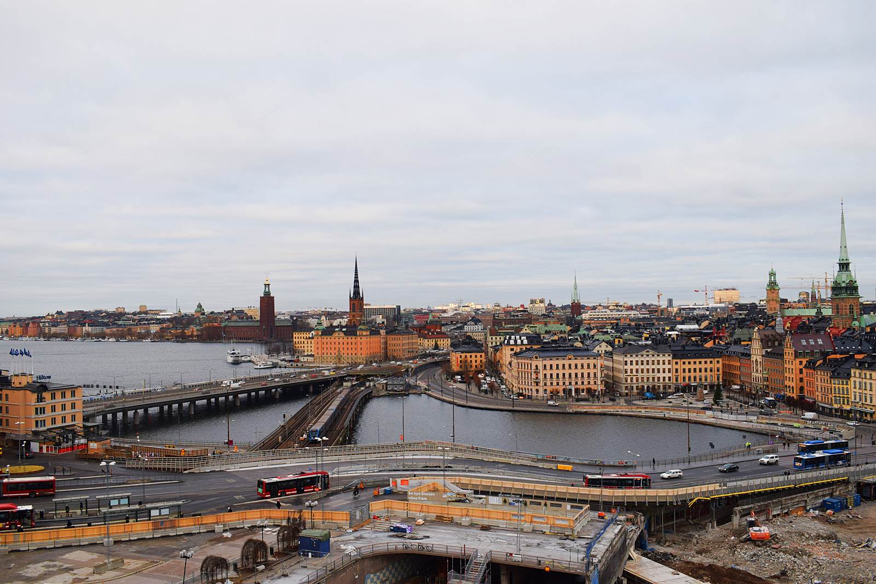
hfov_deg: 57.2
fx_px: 803
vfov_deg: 40.0
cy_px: 292
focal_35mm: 33
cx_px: 438
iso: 400
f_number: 6.3
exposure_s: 1/160
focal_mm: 22
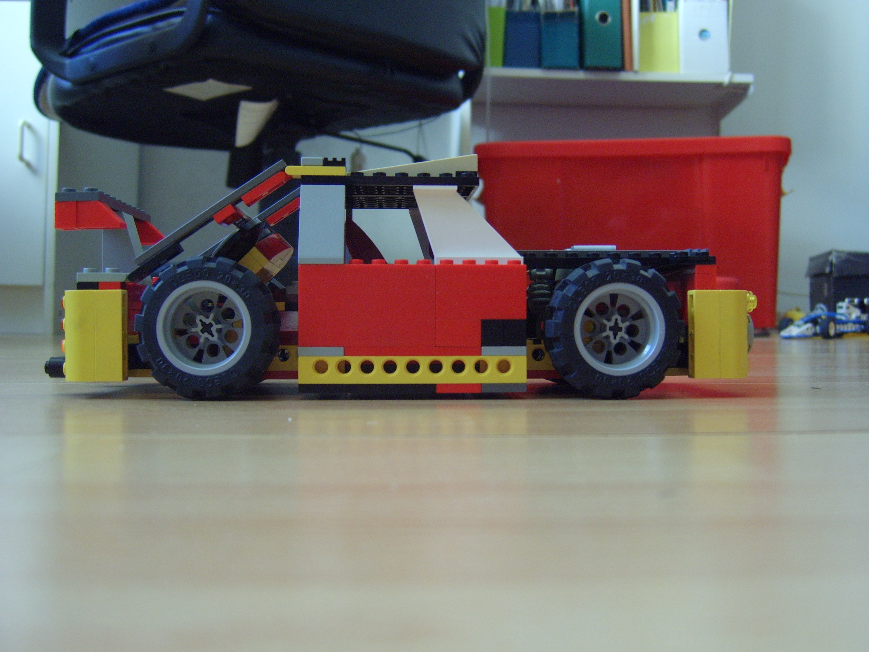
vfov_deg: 45.4
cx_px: 434
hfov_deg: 58.4
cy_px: 326
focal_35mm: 31
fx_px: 778
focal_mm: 8.13
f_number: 2.7
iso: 400
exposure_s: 1/14
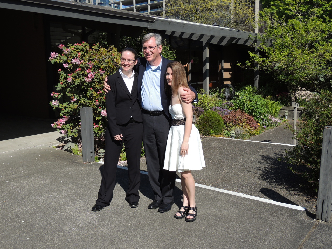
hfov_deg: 52.6
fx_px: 336
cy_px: 124
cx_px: 166
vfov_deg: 40.7
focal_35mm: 35
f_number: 3.3
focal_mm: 6.2
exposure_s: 1/1250
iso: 100
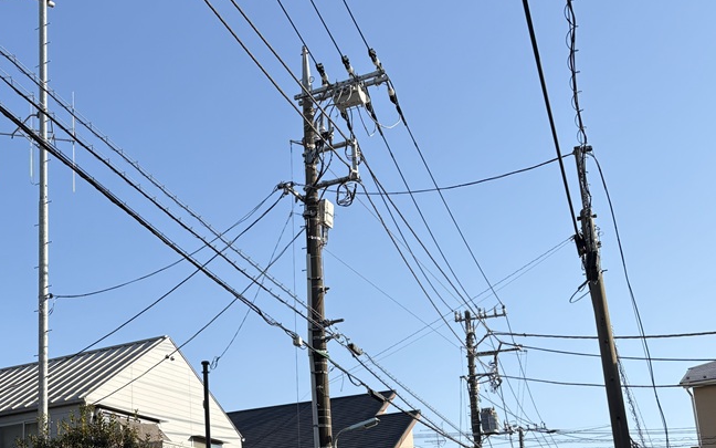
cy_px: 367
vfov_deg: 24.9
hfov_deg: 37.3
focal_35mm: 51
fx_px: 995
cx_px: 88
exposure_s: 1/3125
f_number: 1.6
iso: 50
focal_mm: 5.96
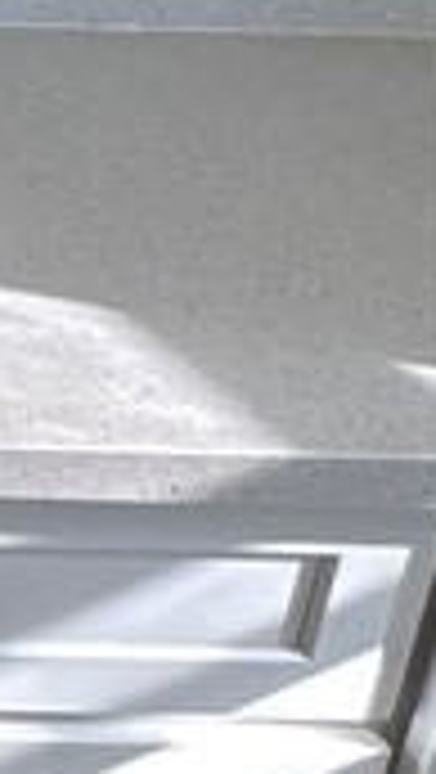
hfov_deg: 8.2
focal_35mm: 91
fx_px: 1867
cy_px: -243
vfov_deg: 21.1
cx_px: -1268
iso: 80
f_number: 2.2
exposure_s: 1/99
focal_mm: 2.22
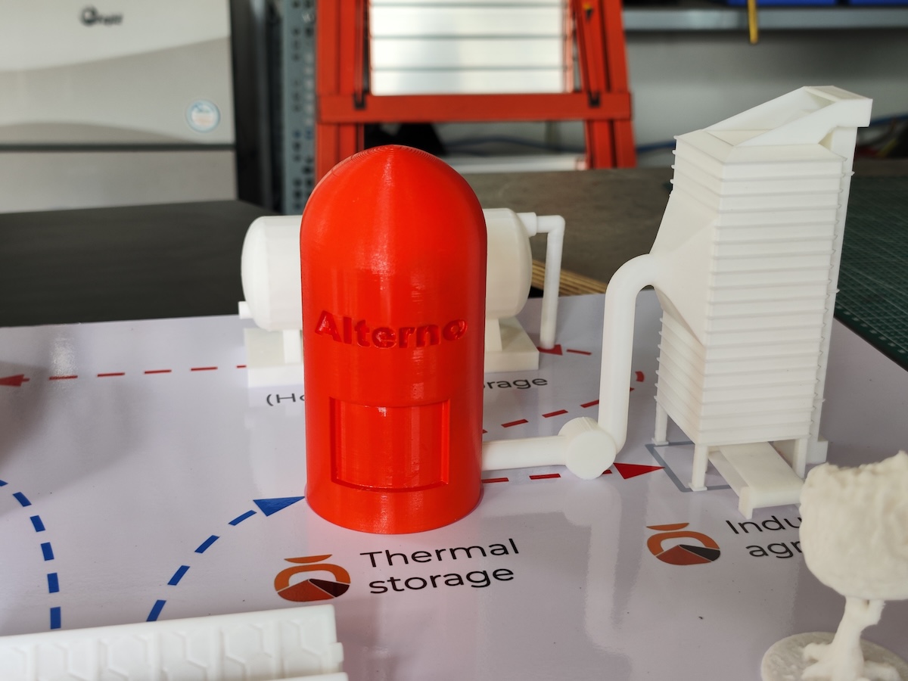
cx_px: 454
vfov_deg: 58.9
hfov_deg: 73.9
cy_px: 340
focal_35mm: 23
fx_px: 603
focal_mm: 8.7
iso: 112
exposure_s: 1/100
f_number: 1.9
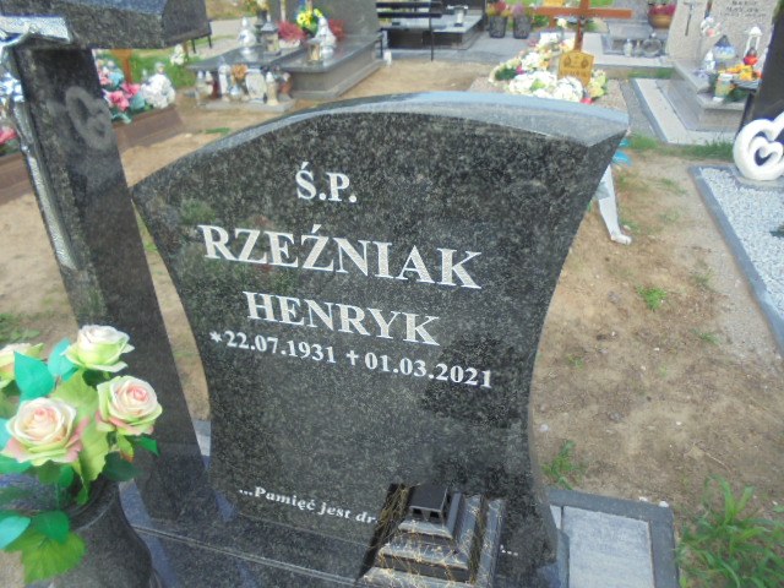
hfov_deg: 67.3
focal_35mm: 26
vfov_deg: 53.1
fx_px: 589
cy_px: 294
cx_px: 392
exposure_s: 1/200
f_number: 3.5
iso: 100
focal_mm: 4.6
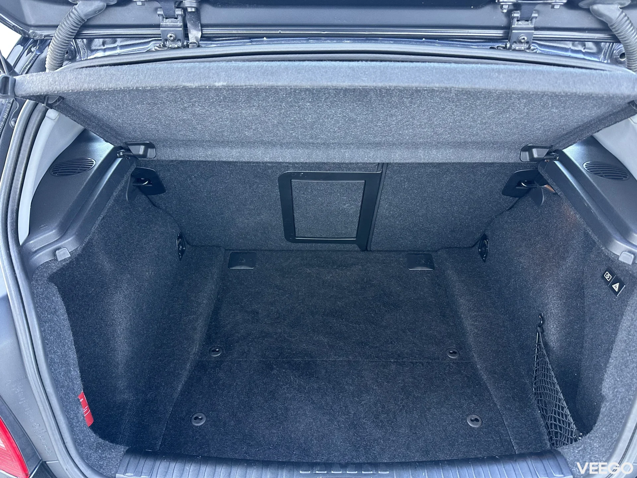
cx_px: 318
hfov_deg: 71.6
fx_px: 442
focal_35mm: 24
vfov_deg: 56.8
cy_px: 239
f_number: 1.78
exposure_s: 1/60
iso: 250
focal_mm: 6.86
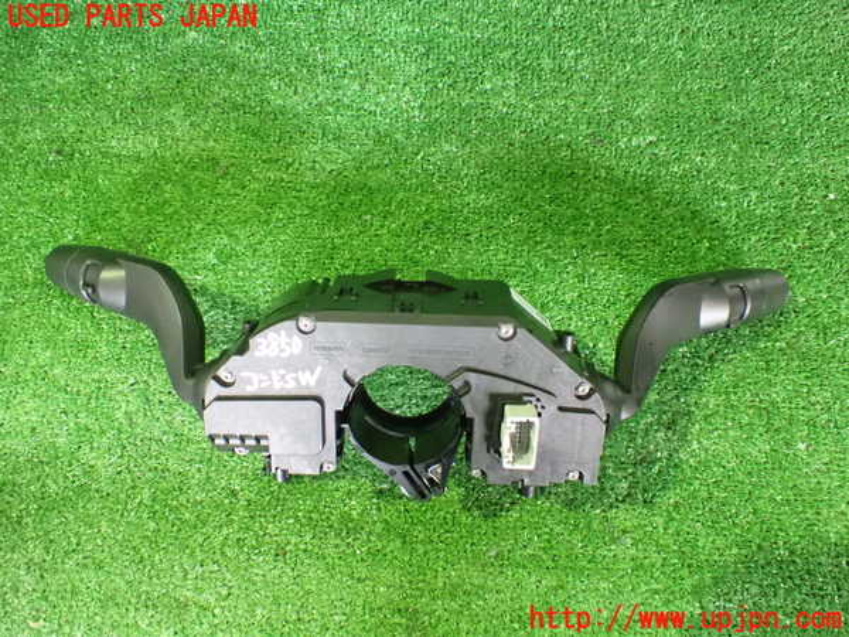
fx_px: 736
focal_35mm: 30
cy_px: 318
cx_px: 424
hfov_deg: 60.0
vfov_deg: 46.8
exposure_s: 1/30
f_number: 2.3
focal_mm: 5.4
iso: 1600
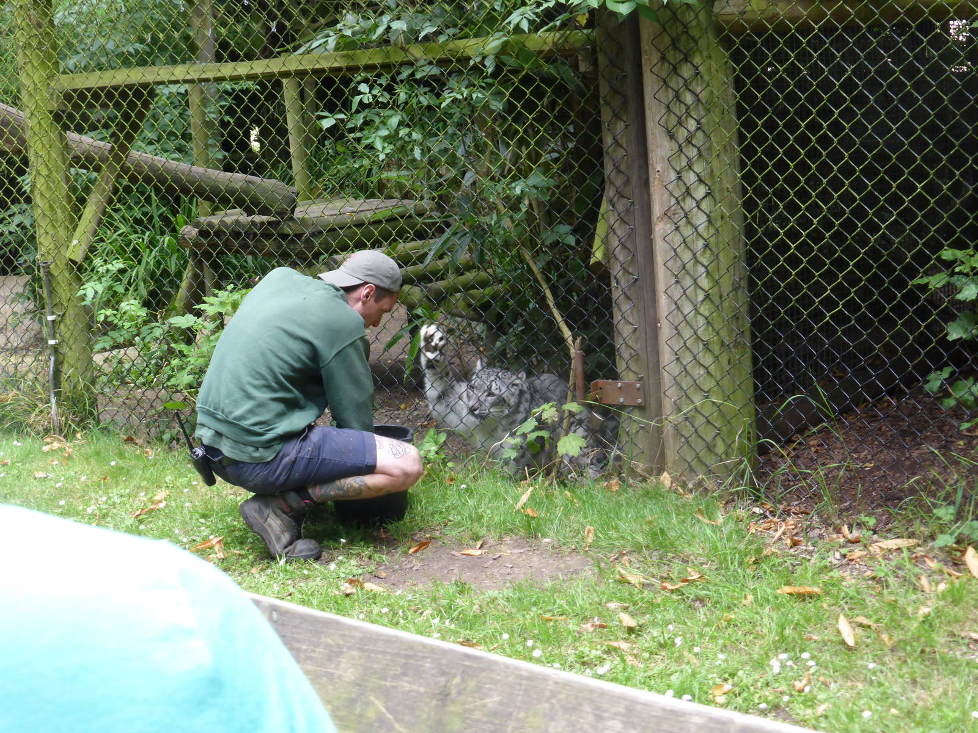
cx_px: 489
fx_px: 1639
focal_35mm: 58
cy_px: 366
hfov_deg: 33.2
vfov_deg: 25.2
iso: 400
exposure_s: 1/50
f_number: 4.7
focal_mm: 10.3
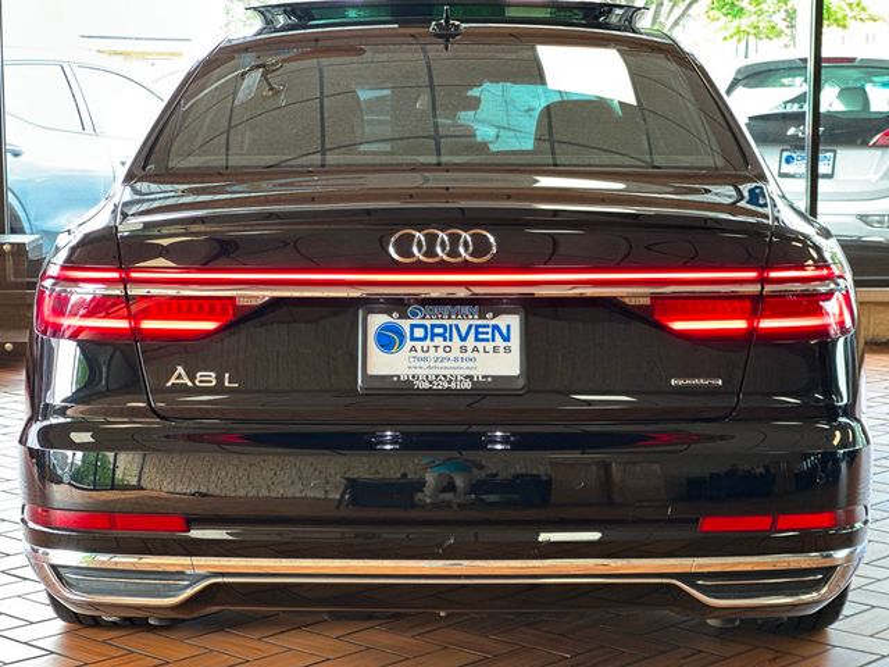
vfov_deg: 19.1
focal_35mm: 77
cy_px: 334
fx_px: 1977
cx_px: 444
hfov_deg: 25.3
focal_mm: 9
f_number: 2.8
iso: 200
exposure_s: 1/40
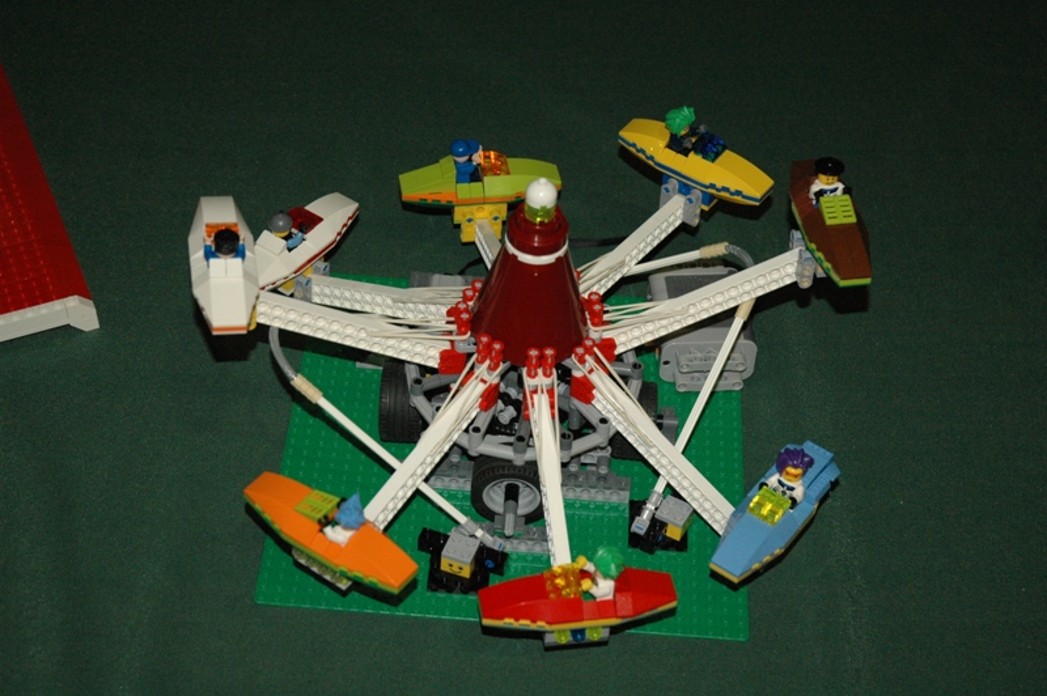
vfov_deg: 19.7
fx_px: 2005
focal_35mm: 69
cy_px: 348
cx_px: 524
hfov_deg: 29.3
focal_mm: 46
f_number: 4.5
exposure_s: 1/60
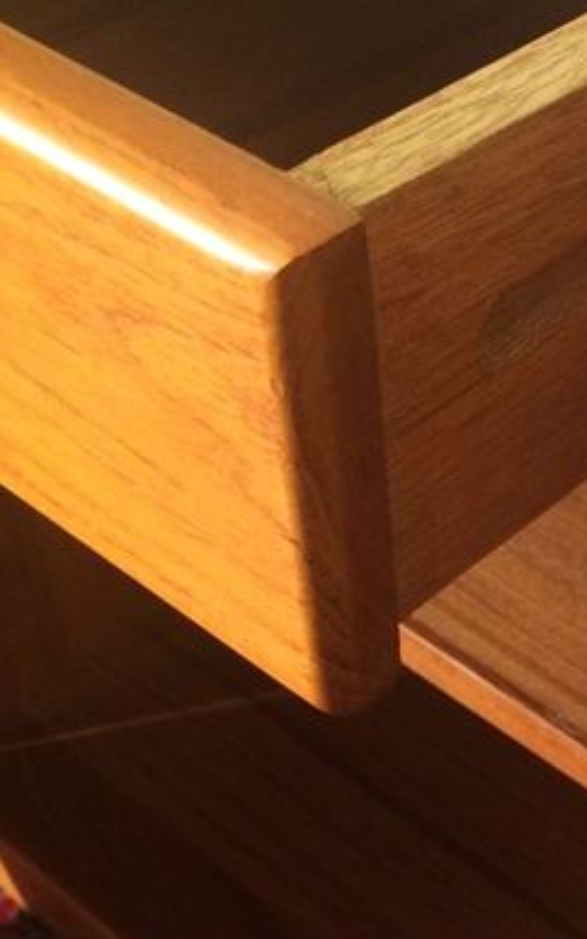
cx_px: 623
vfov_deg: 27.8
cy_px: 499
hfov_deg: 17.1
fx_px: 1893
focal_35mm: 74
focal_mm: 4.12
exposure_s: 1/30
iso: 160
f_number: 2.2
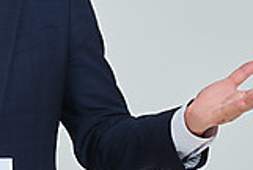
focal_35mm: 409
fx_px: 2880
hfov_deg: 5.0
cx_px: -57
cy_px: -36
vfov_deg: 3.4
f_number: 14
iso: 100
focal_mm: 110
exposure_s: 1/125
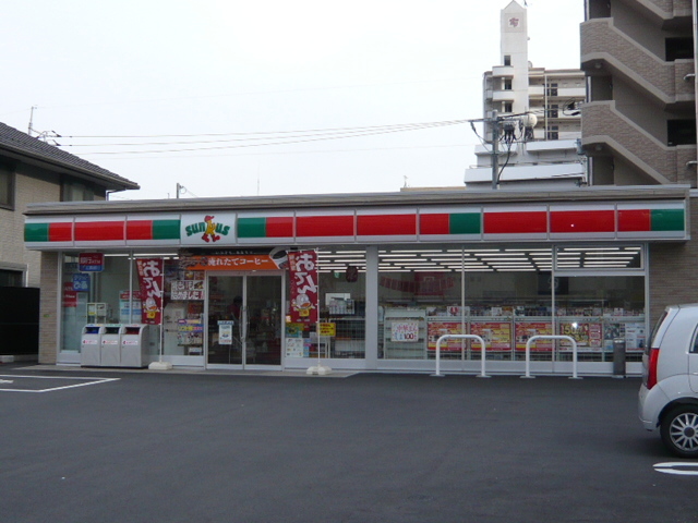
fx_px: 907
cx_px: 349
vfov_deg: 32.2
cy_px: 262
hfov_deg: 42.1
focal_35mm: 45
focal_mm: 4.9
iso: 100
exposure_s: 1/500
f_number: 2.9
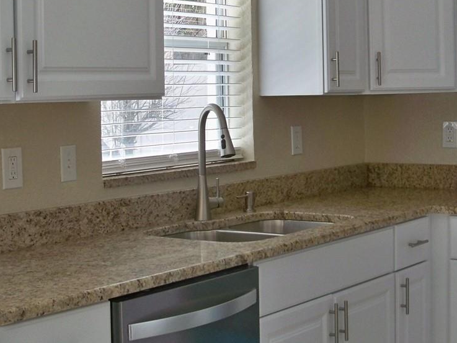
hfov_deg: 25.6
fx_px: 1004
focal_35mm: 76
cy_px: 135
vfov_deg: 19.4
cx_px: 275
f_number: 3.5
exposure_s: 1/60
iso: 80
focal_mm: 6.2
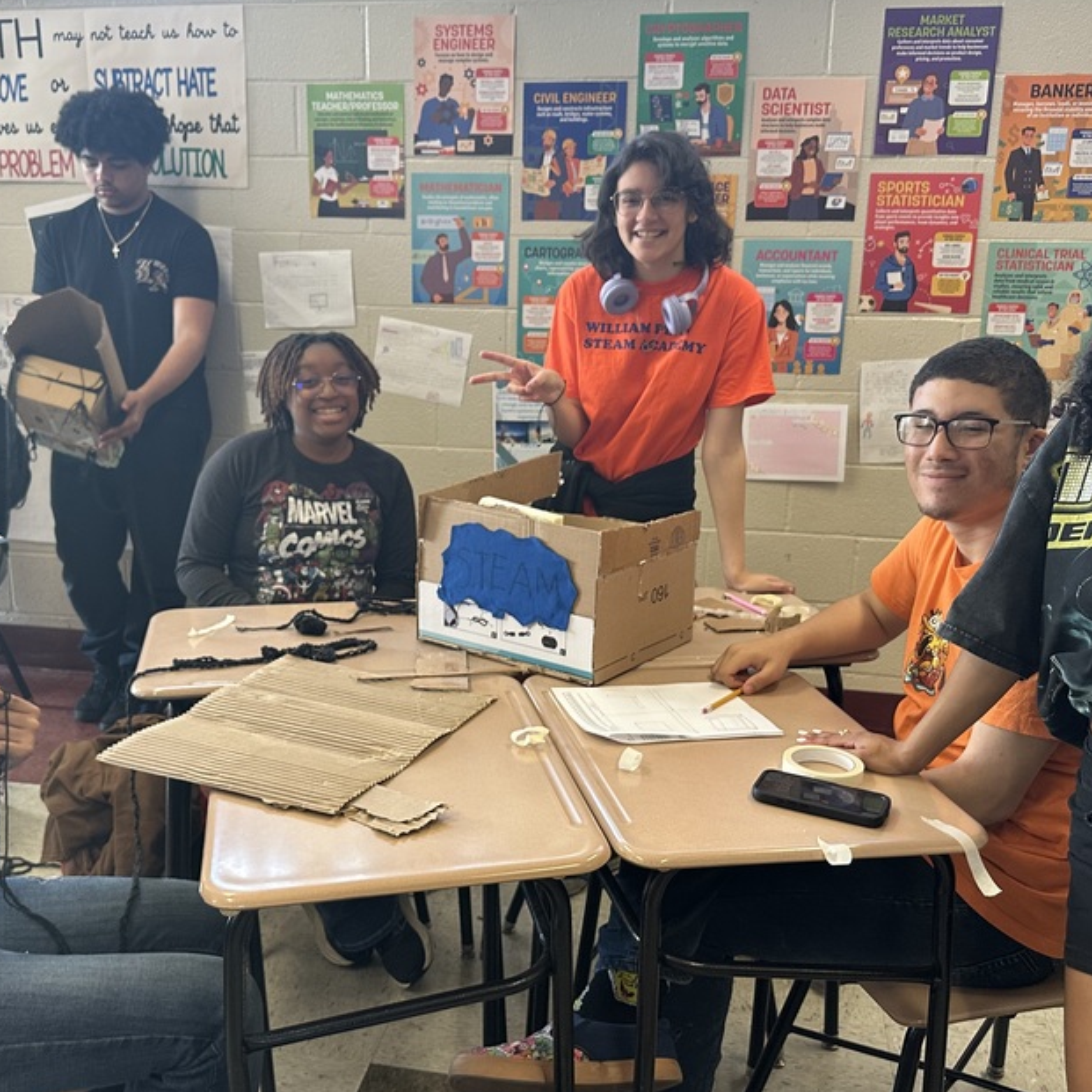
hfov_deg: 47.1
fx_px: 1249
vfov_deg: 47.2
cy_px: 566
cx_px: 482
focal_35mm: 35
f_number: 1.78
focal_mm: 6.86
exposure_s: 1/60
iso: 200
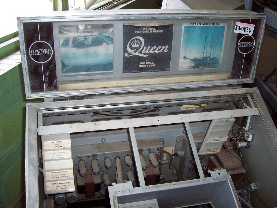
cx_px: 138
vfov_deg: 38.7
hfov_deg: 50.1
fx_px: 296
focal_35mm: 37
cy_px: 104
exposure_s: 1/60
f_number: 2.8
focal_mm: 5.6
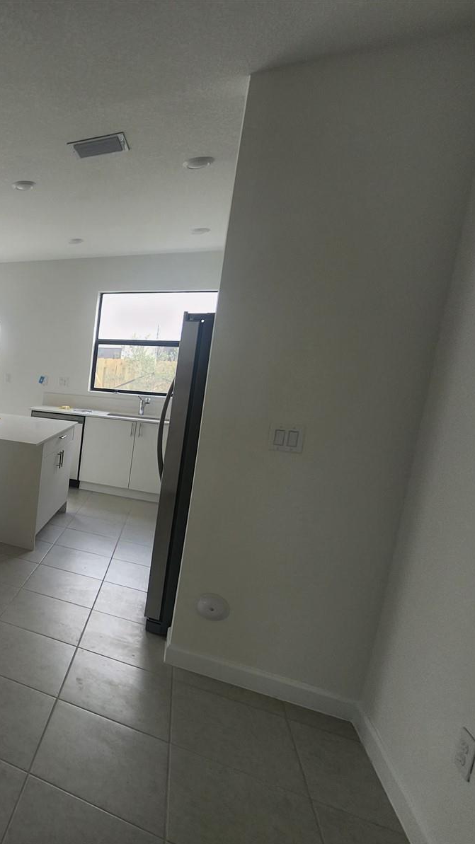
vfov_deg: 89.6
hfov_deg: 41.7
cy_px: 423
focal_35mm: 19
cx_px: -83
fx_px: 425
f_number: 2.2
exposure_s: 1/60
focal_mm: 2.2
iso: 50
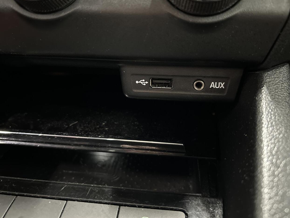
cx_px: 142
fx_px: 251
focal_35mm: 30
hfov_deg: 60.0
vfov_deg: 46.6
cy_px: 92
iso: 2500
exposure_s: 1/17
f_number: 1.5
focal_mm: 5.7
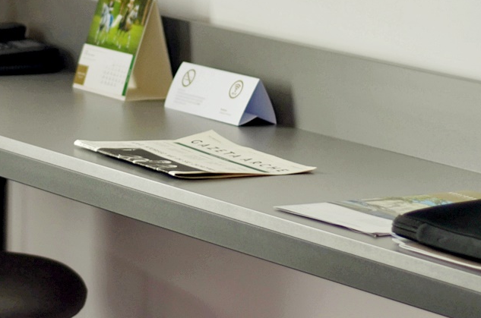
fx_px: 3159
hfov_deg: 8.7
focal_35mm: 237
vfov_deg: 5.8
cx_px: 81
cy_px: 44
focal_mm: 50
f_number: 1.8
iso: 100
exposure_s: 1/160
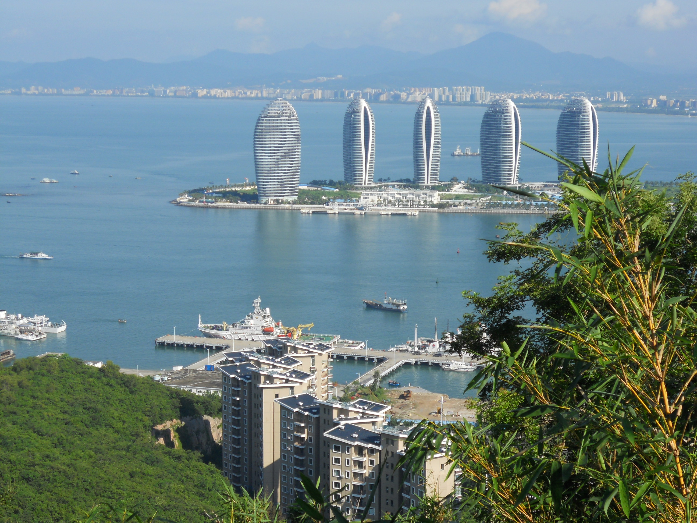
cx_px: 348
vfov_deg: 22.6
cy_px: 262
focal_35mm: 65
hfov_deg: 29.8
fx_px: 1309
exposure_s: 1/500
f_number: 5.3
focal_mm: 11.7
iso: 80
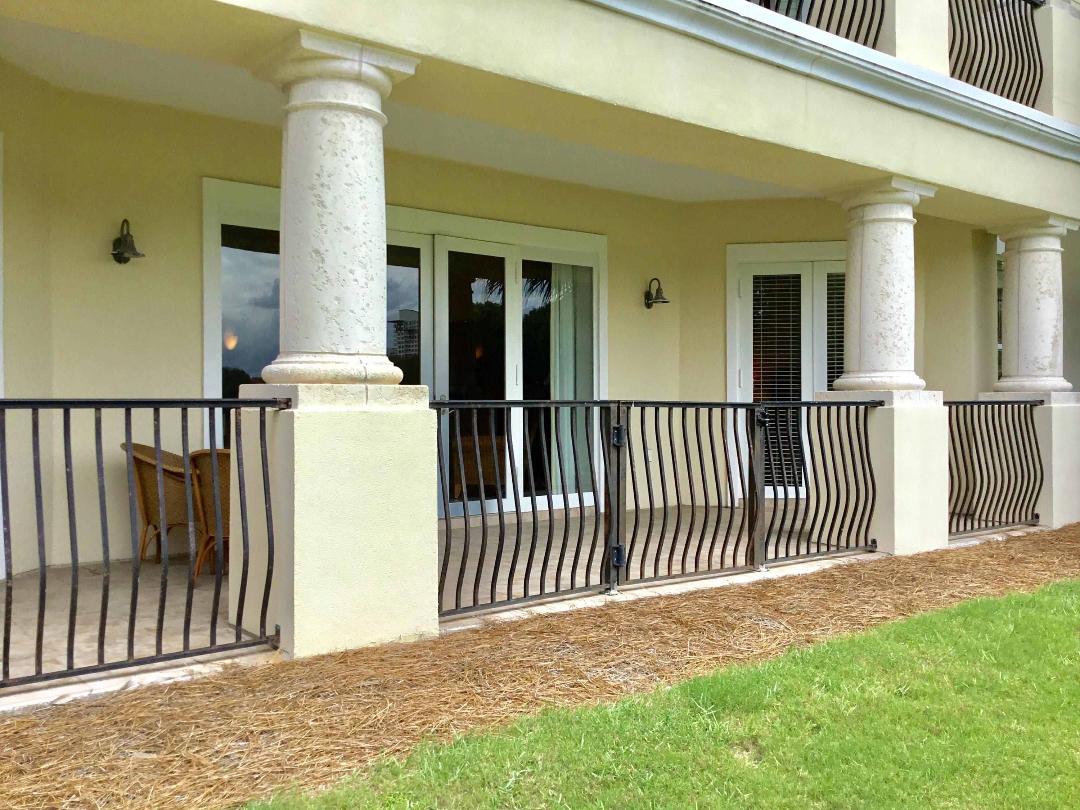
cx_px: 540
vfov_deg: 45.4
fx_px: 967
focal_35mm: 31
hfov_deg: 58.4
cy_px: 405
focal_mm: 3.3
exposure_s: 1/684
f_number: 2.4
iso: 25
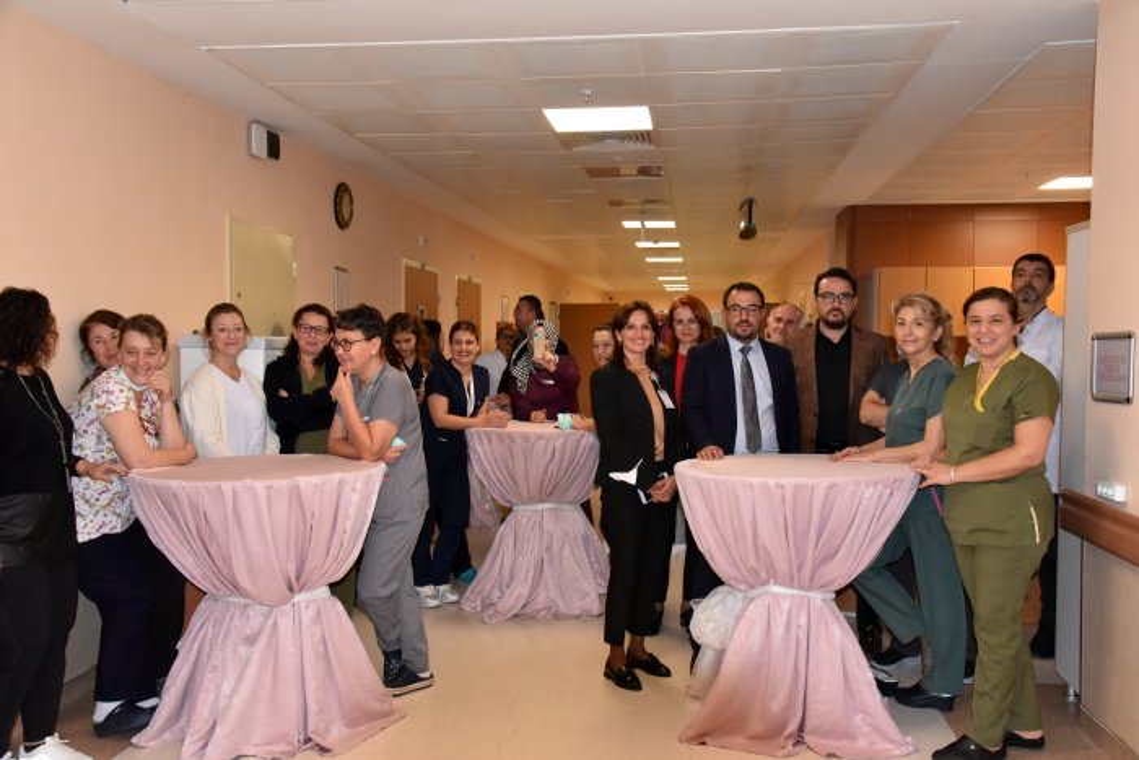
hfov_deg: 58.7
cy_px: 380
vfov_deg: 41.1
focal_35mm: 32
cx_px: 570
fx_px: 1013
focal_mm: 32
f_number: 8
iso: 6400
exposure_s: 1/60
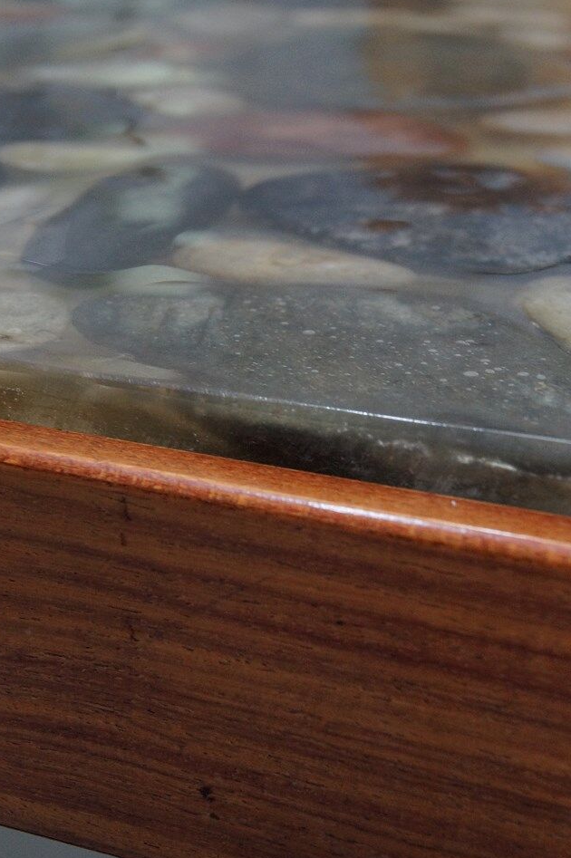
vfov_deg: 29.0
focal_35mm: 70
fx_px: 1660
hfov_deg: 19.5
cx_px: 240
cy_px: 417
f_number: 8
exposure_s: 1/15
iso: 800
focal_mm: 35
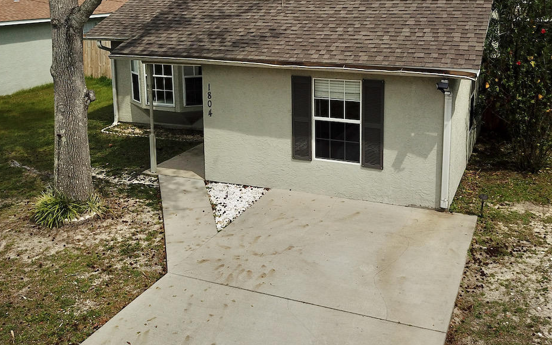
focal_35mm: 38
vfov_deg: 32.7
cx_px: 301
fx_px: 572
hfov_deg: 51.5
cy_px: 70
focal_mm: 4.73
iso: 100
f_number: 2.2
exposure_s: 1/2793
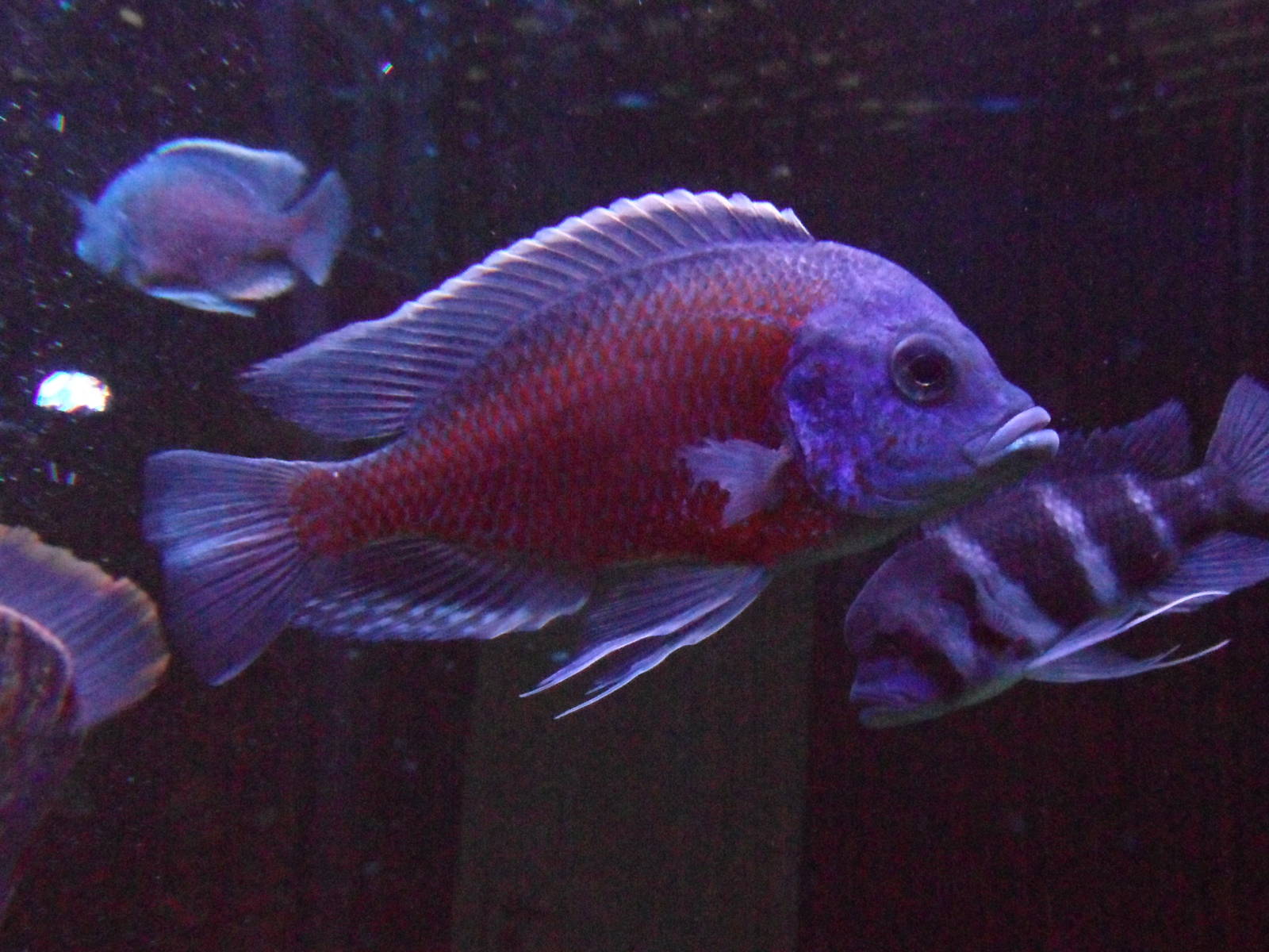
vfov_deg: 44.2
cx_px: 634
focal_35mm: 32
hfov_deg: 56.8
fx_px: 1173
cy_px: 476
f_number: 3.4
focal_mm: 5.3
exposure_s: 1/60
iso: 1600
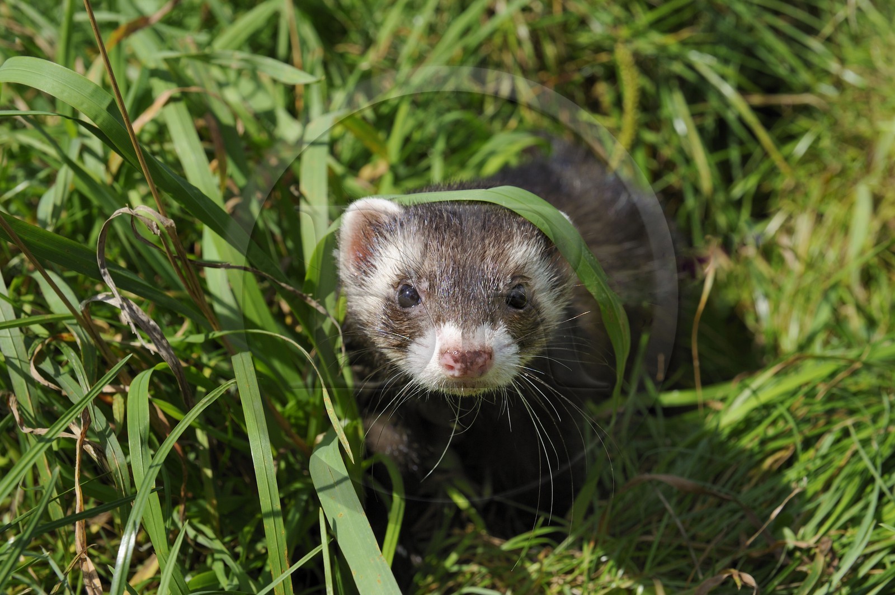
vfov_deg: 19.4
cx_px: 448
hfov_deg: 28.9
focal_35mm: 70
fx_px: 1739
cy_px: 298
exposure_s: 1/160
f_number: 13
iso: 200
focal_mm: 70
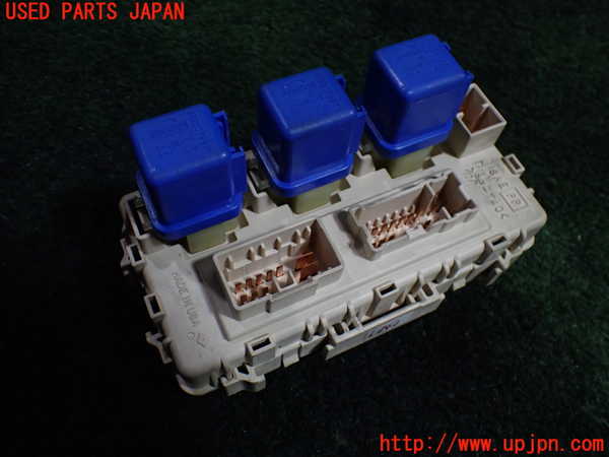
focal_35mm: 30
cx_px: 304
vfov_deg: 46.8
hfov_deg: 60.0
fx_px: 528
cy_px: 228
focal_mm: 5.4
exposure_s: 1/125
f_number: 2.3
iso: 320
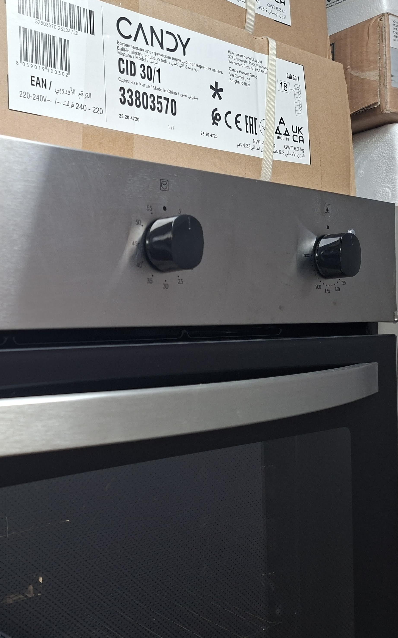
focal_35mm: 33
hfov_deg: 35.8
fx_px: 573
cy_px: 316
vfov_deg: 58.1
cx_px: 31
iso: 160
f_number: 1.8
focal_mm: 5.54
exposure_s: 1/100
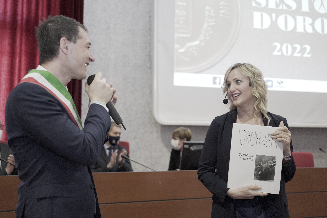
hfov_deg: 48.5
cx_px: 164
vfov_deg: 33.4
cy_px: 109
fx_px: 363
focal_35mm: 40
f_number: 2.5
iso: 3200
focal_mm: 40
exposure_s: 1/100
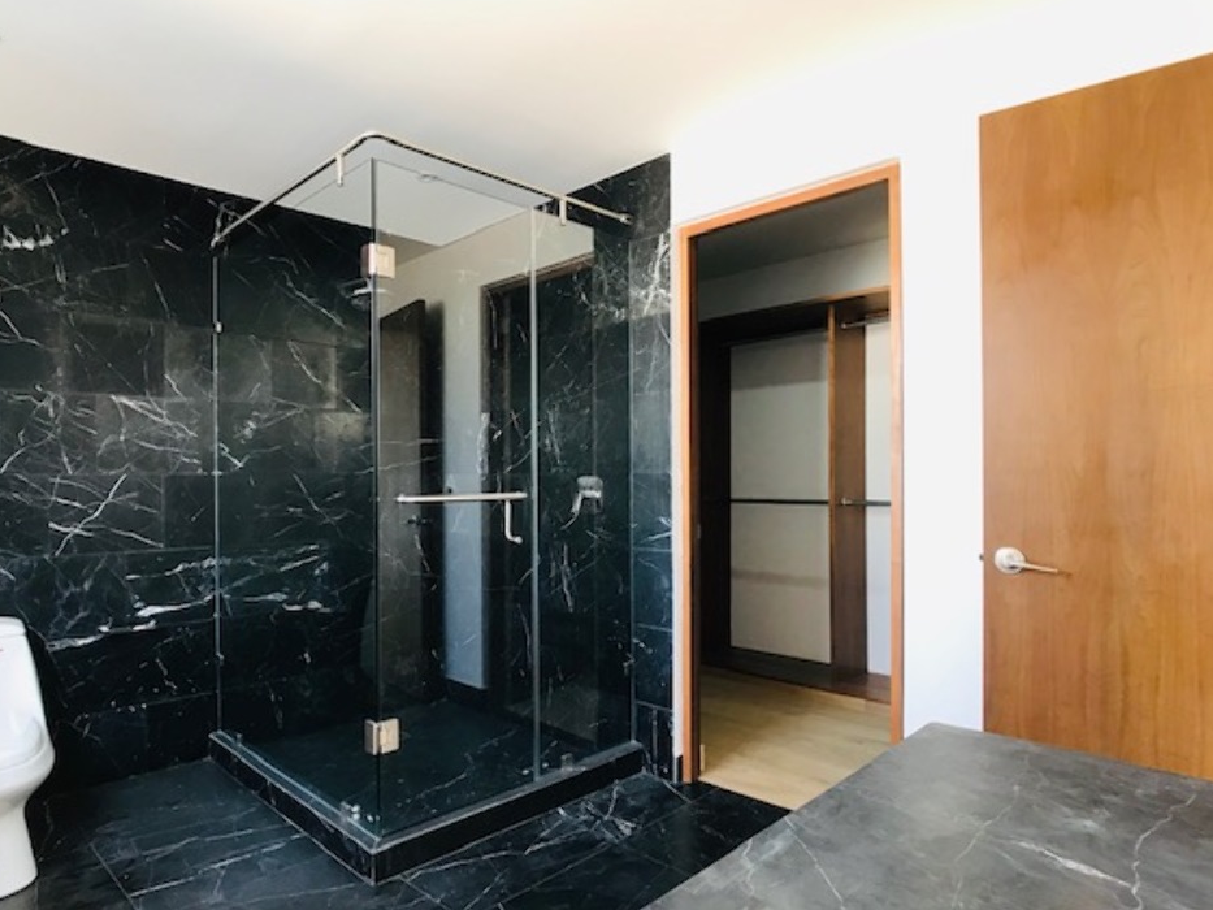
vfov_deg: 44.1
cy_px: 495
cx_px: 562
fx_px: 1121
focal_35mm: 32
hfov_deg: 56.8
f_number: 1.8
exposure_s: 1/30
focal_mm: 3.99
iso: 32
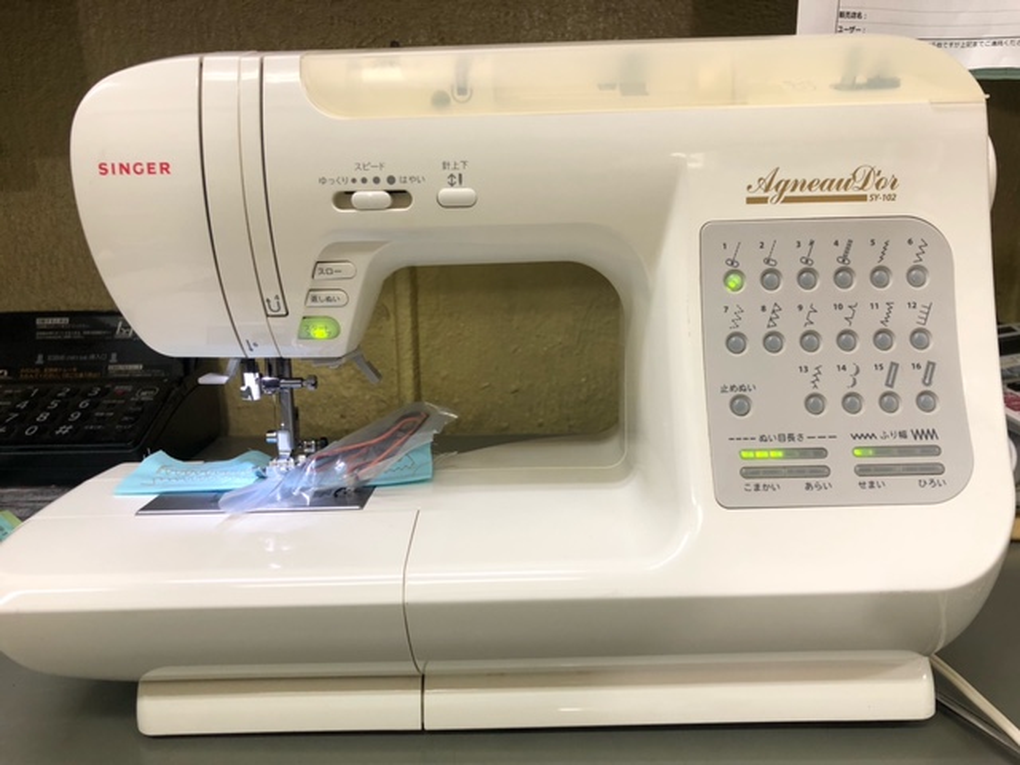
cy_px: 382
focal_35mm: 28
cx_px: 510
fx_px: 825
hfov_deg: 63.4
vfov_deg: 49.7
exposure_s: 1/33
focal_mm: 4
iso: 32
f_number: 1.8
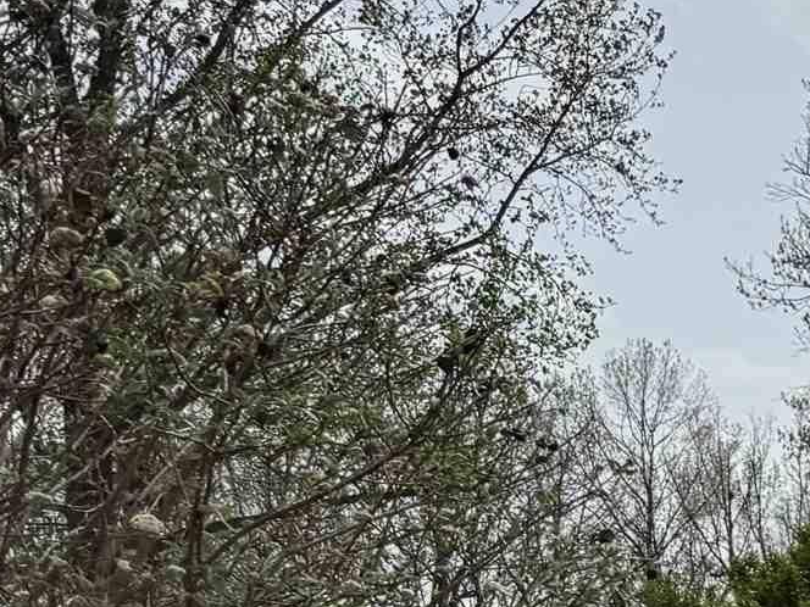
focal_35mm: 111
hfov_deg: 13.8
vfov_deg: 13.1
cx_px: 1805
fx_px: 2597
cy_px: 679
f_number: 1.78
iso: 80
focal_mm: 6.76
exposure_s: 1/11905
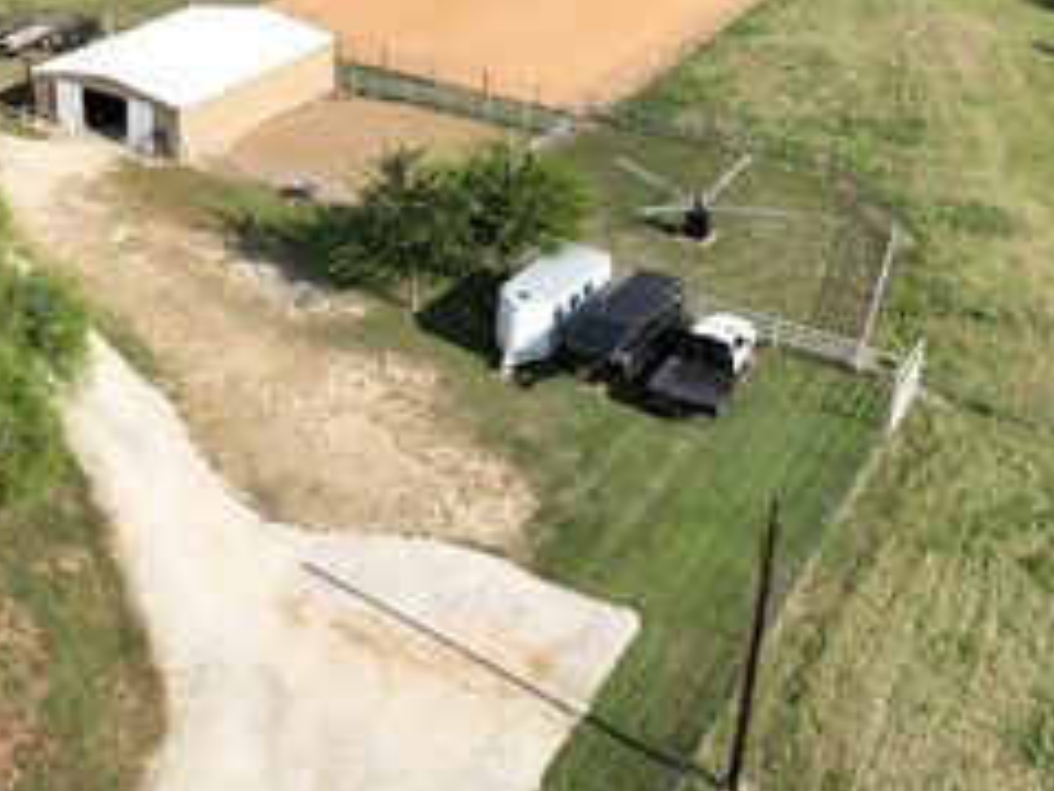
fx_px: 1522
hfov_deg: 37.7
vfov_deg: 28.6
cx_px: 338
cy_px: 187
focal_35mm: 50
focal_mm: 12.29
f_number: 2.8
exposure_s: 1/1600
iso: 120
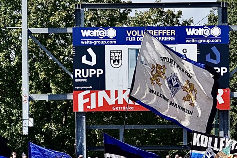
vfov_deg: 2.7
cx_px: 100
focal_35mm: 506
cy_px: 147
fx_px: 3329
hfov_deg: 4.1
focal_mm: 75.77
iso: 100
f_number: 4
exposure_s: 1/640
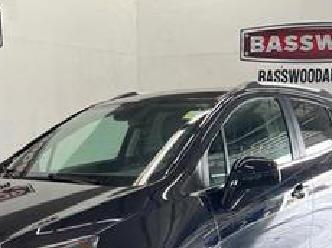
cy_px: 231
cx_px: 113
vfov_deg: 24.7
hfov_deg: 33.5
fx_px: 546
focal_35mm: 57
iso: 64
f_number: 1.5
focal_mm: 5.7
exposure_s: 1/60
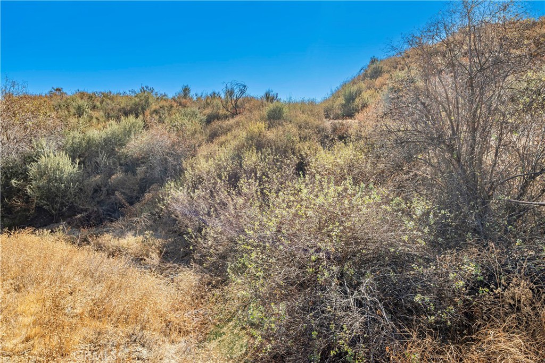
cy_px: 182
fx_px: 318
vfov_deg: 59.5
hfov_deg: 81.2
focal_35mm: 21
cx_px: 272
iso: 100
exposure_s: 1/100
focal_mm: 14
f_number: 8
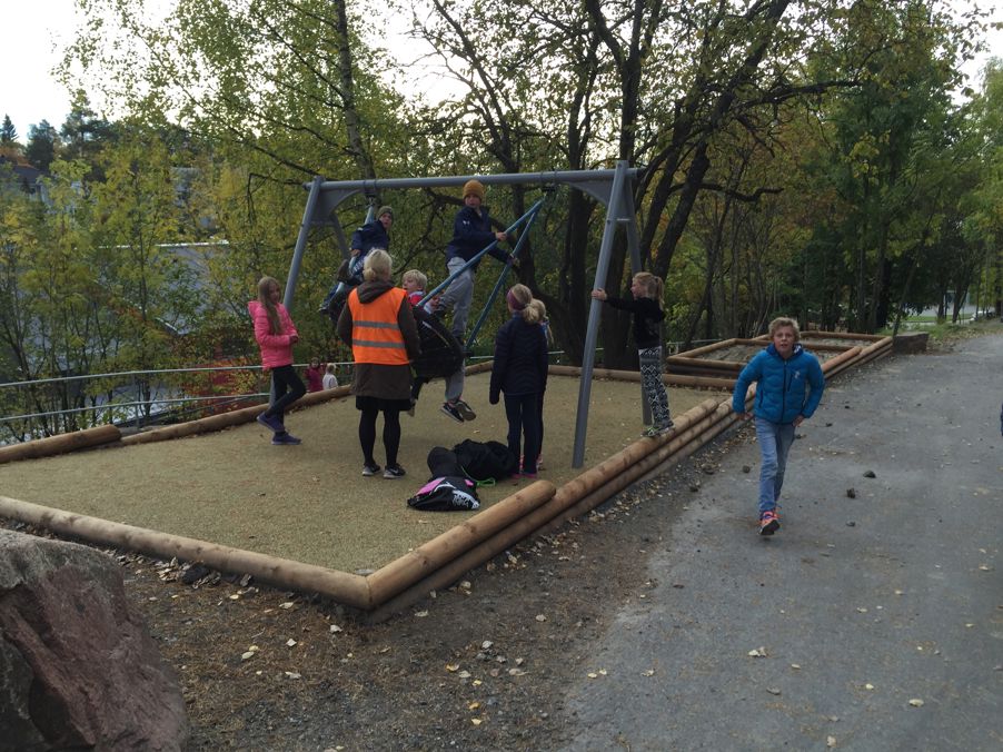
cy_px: 376
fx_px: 840
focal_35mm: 29
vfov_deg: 48.2
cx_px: 502
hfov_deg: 61.7
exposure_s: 1/527
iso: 32
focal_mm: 4.15
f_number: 2.2
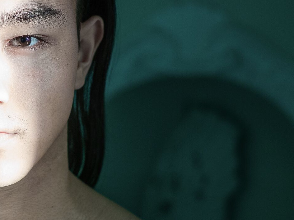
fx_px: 1079
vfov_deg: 11.6
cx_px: 37
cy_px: 164
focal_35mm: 127
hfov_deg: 15.4
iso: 400
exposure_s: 1/160
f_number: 2
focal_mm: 25
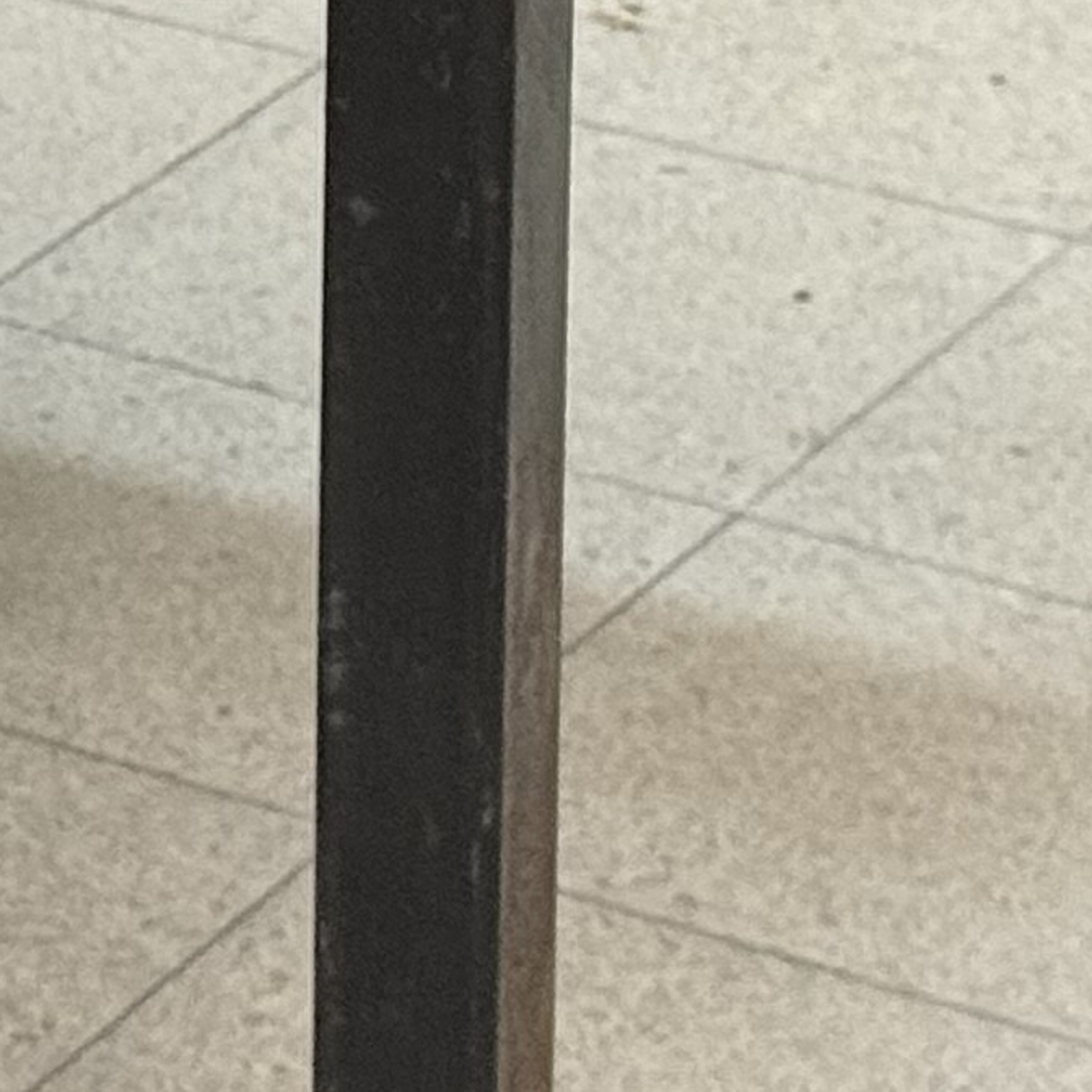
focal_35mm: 255
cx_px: -1374
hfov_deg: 6.6
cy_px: -1273
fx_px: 9101
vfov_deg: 6.6
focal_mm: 6.76
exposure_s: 1/50
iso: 250
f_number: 1.78
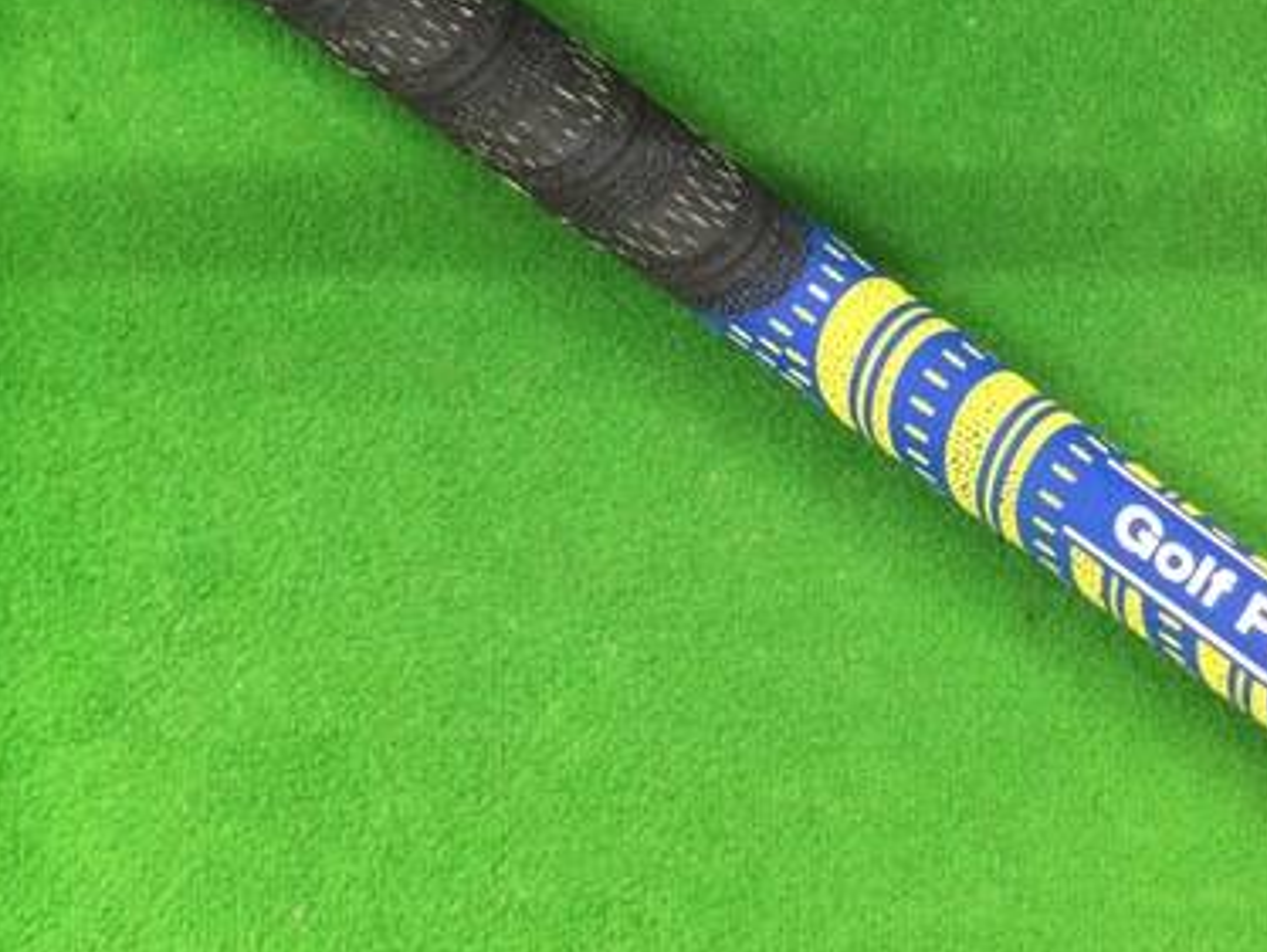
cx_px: 725
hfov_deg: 36.1
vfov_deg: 27.2
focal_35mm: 53
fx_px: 1941
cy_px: 254
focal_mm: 3.3
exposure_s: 1/30
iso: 200
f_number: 2.4
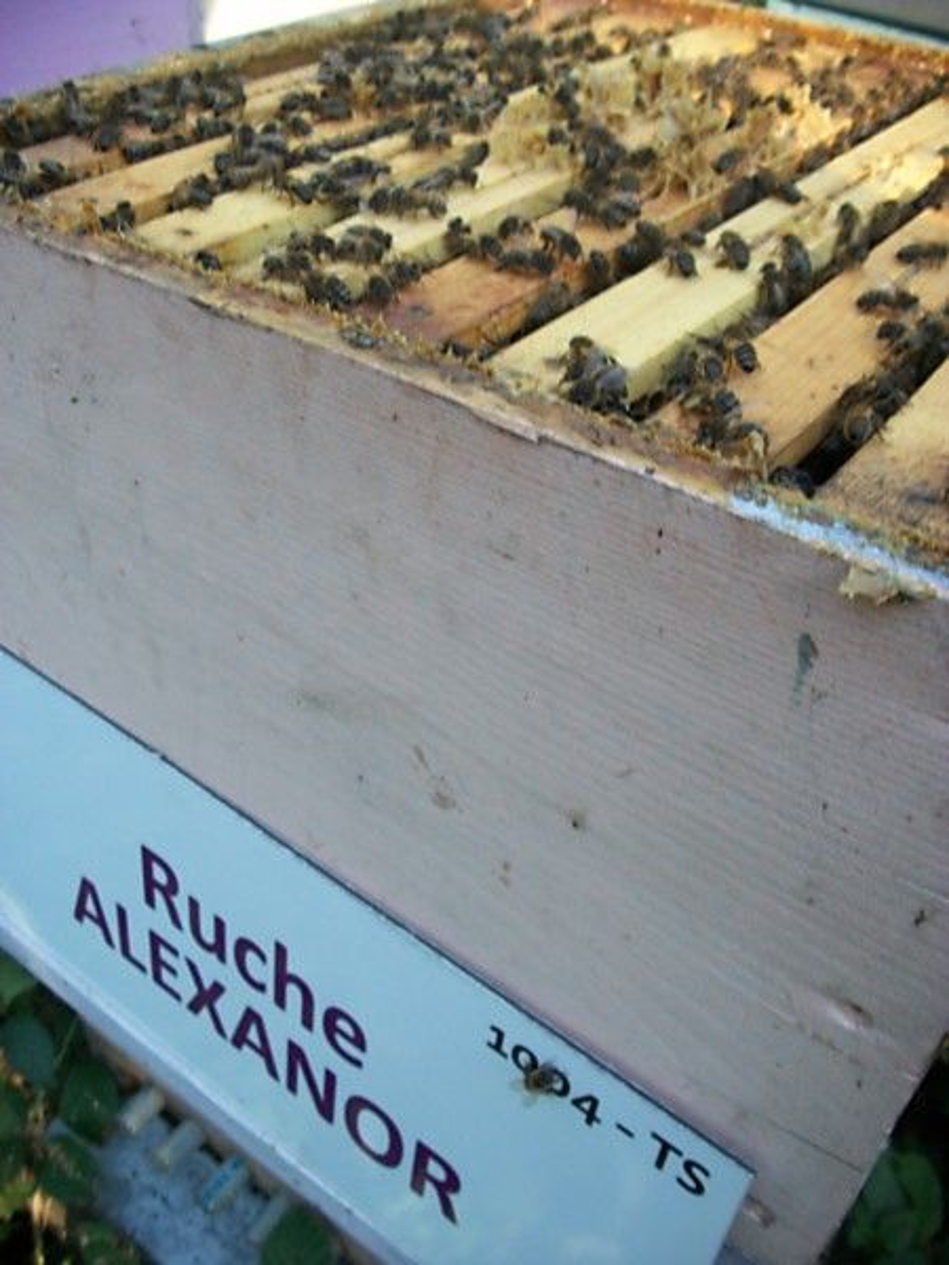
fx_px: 1170
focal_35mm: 32
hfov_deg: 44.2
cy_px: 632
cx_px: 474
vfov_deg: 56.8
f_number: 2.9
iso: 80
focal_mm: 5.7
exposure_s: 1/100
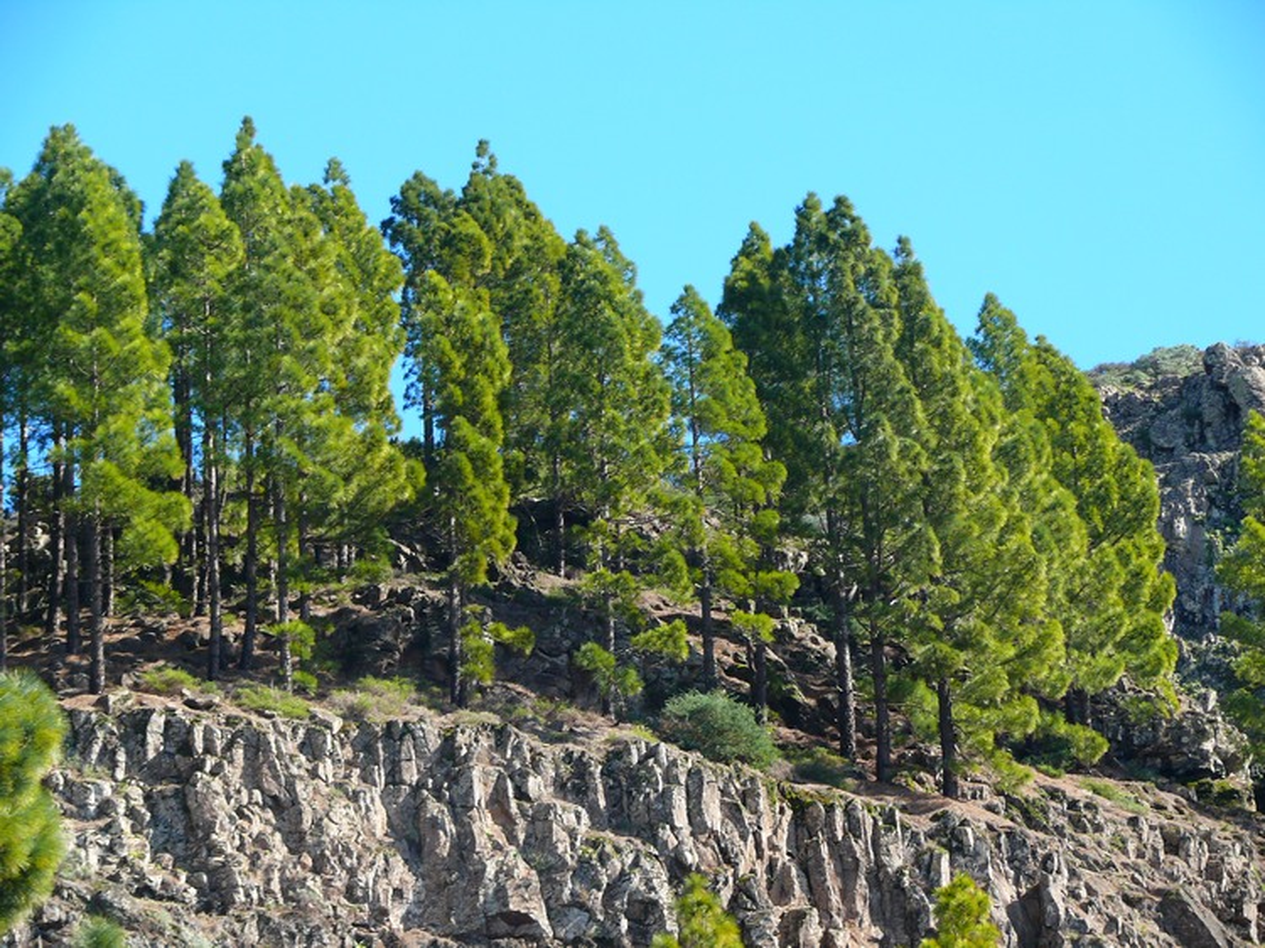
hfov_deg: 16.2
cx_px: 632
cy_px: 474
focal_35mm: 122
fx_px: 4457
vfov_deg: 12.1
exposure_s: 1/125
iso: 100
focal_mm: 25.8
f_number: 3.6
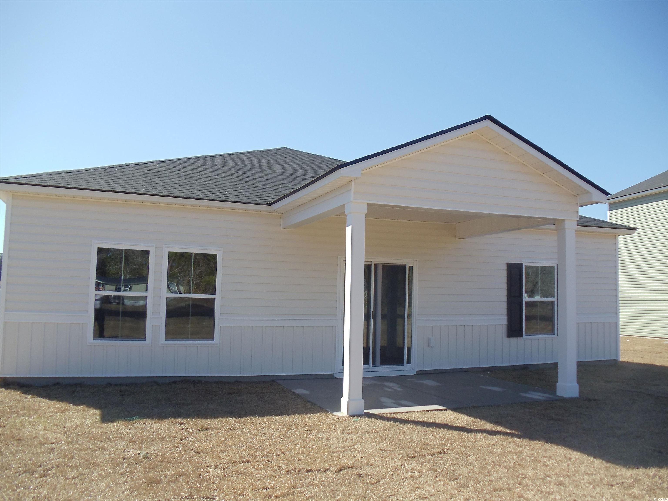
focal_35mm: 44
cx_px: 334
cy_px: 250
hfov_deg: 42.9
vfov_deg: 32.9
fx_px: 849
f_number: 7.1
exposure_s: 1/160
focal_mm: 6
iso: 80
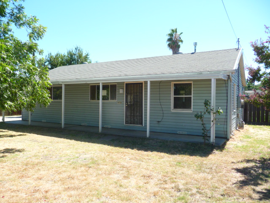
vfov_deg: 49.7
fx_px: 218
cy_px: 102
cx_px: 135
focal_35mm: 28
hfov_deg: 63.4
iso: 100
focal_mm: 4.7
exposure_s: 1/400
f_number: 3.3
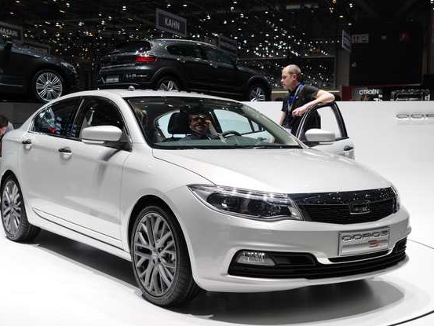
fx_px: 627
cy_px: 165
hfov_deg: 38.2
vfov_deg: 29.1
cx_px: 224
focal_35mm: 50
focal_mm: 30
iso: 320
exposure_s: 1/250
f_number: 8
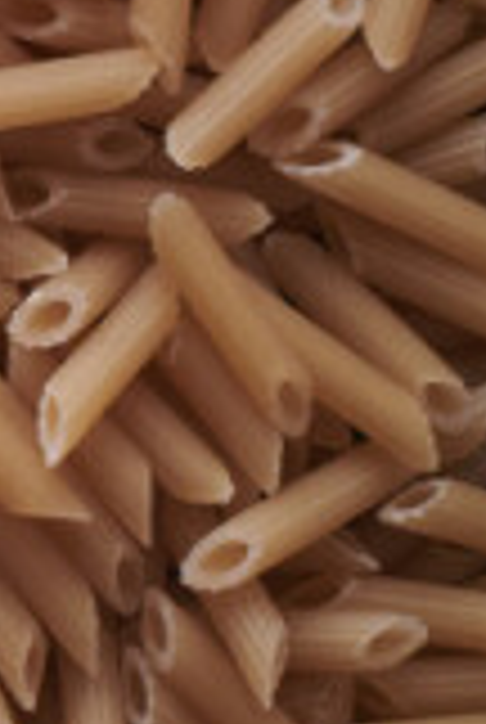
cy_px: 13
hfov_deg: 5.1
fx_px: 5000
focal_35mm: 248
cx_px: -1300
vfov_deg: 8.2
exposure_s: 1/100
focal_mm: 50
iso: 160
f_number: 8
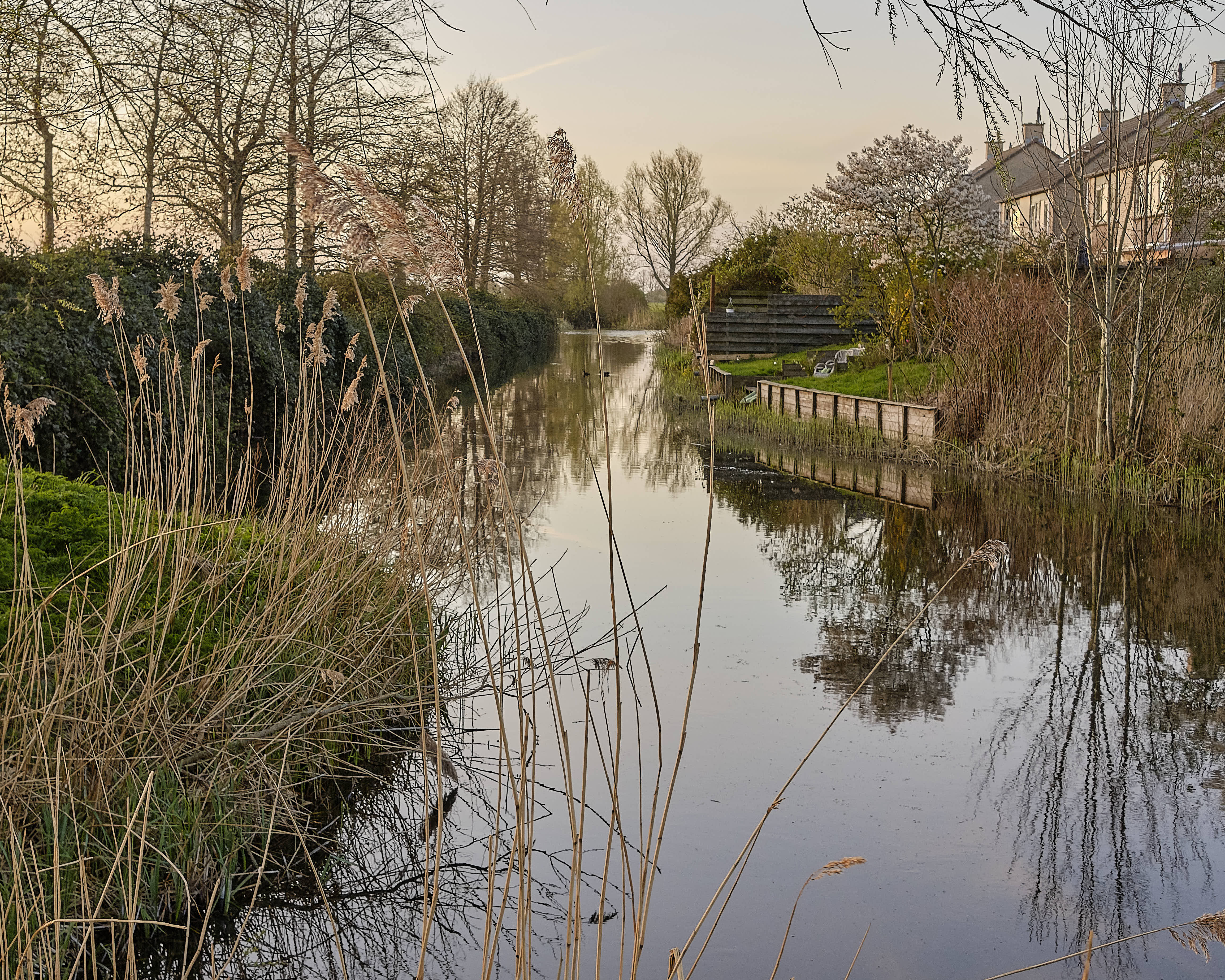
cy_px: 456
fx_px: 1813
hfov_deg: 37.1
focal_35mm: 50
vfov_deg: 30.2
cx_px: 465
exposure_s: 1/40
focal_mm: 27
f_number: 7.1
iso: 640
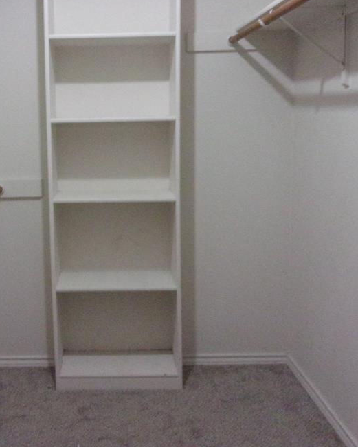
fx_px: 569
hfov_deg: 34.1
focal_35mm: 43
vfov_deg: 42.8
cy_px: 189
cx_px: 84
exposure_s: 1/56
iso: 800
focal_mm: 5.1
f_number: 3.9
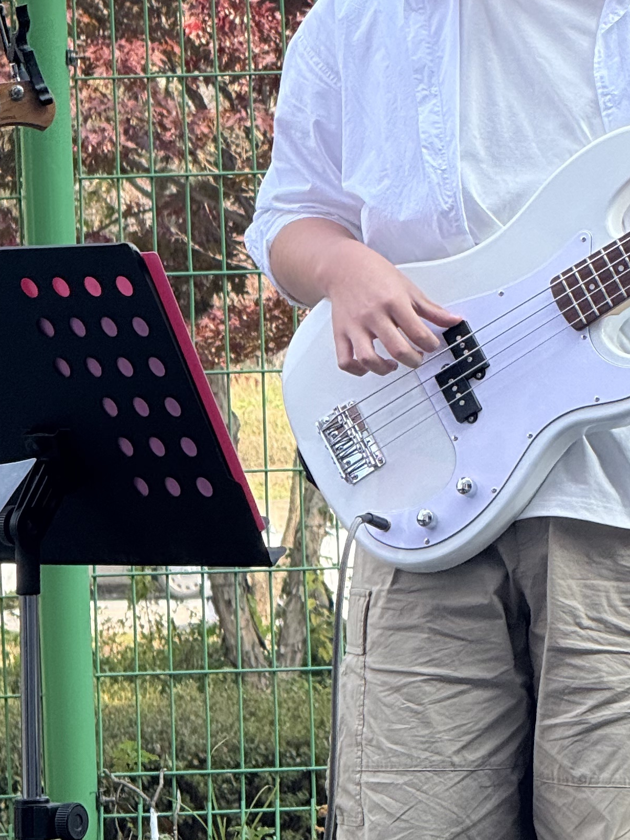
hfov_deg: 4.9
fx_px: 7326
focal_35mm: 302
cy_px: 96
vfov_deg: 6.5
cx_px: 551
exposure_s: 1/379
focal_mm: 15.66
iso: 64
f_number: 2.8
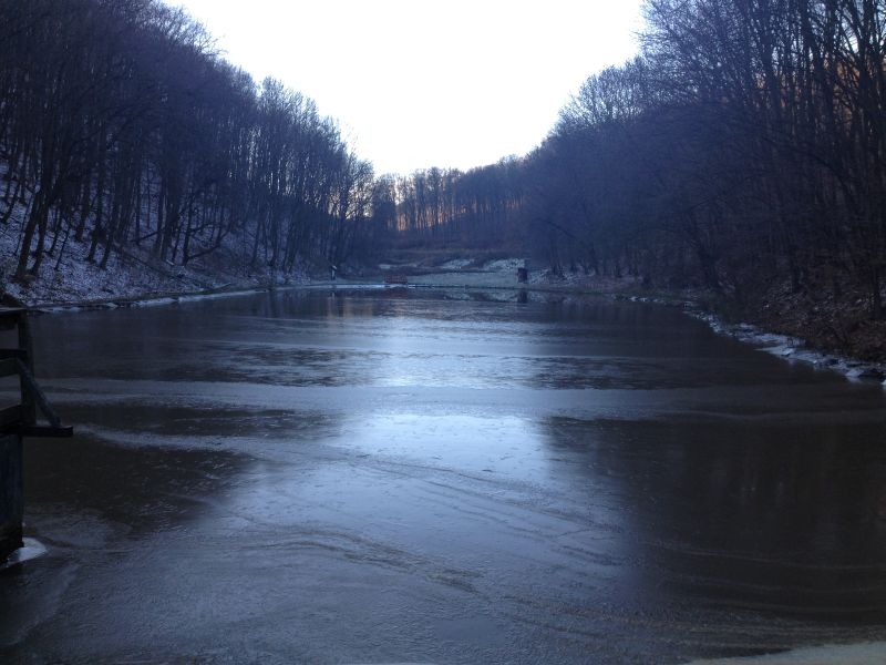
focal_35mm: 35
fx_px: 896
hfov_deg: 52.6
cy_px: 332
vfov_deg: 40.7
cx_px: 443
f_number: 2.4
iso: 50
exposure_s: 1/165
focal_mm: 4.28
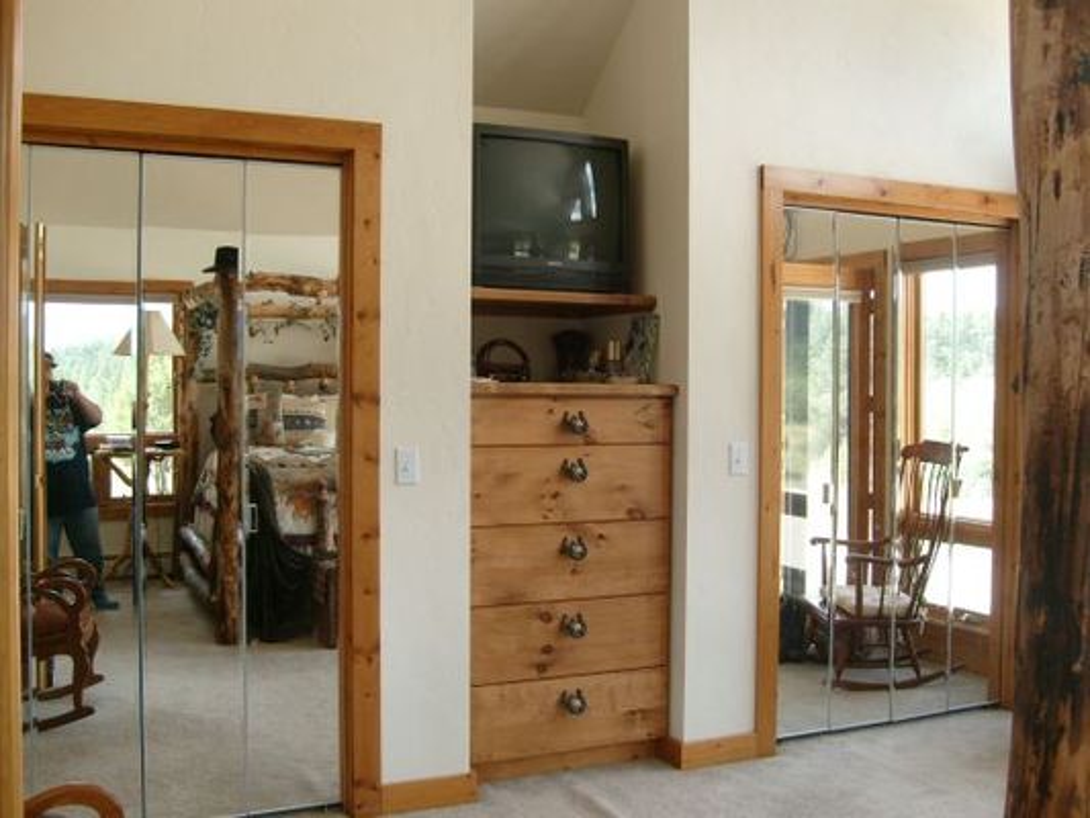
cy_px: 409
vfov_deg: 40.7
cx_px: 545
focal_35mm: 35
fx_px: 1102
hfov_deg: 52.6
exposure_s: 1/90
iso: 80
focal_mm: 5.8
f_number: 2.8
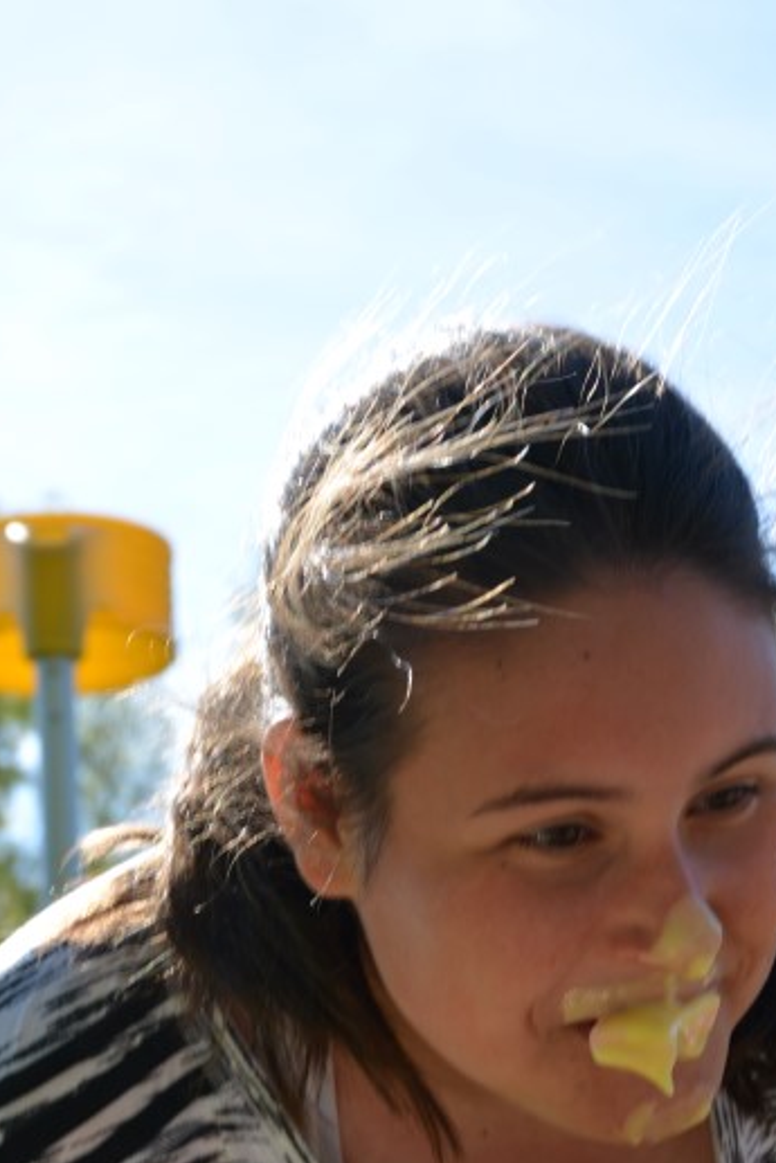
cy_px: 756
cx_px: 556
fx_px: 3457
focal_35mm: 107
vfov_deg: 19.0
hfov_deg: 12.8
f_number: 8
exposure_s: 1/250
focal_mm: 48
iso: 160
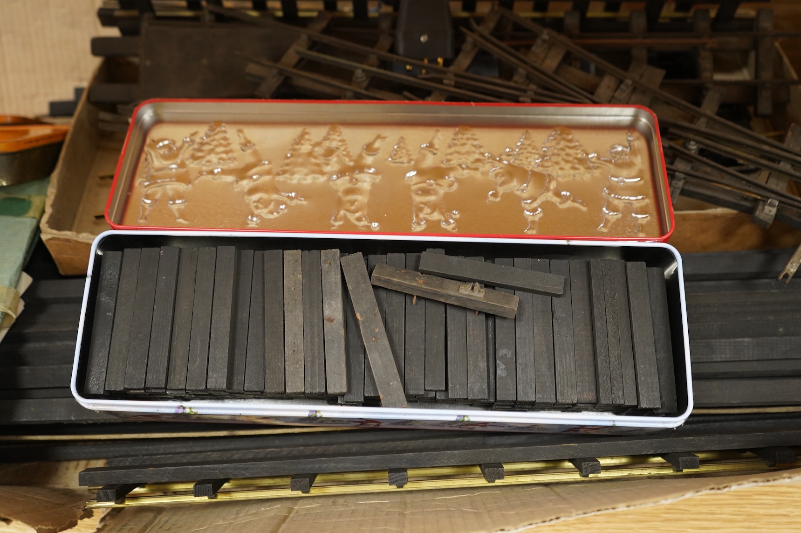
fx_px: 756
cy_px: 266
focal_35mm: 34
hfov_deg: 55.8
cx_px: 400
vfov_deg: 38.8
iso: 2500
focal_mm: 34
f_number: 4
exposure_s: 1/100
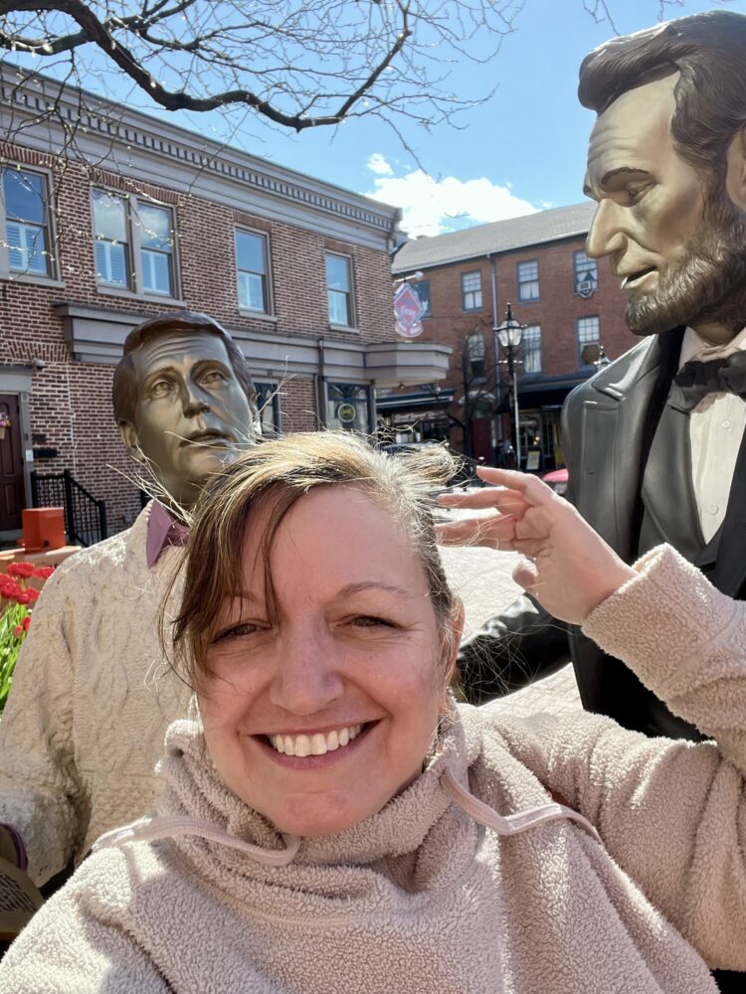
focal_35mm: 30
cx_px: 373
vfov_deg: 60.0
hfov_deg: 46.8
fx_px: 862
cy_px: 497
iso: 32
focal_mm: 2.71
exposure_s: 1/260
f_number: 2.2
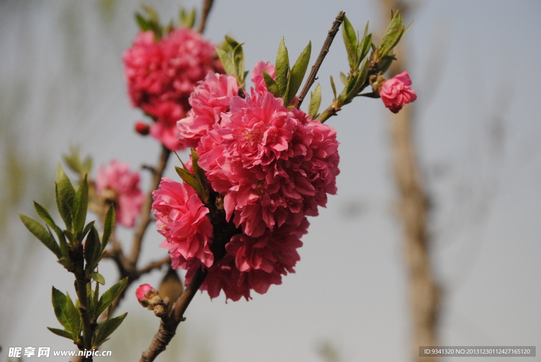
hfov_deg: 13.0
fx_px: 2369
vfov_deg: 8.7
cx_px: 270
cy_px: 181
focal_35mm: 158
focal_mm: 105
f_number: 8
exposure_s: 1/4000
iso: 1600
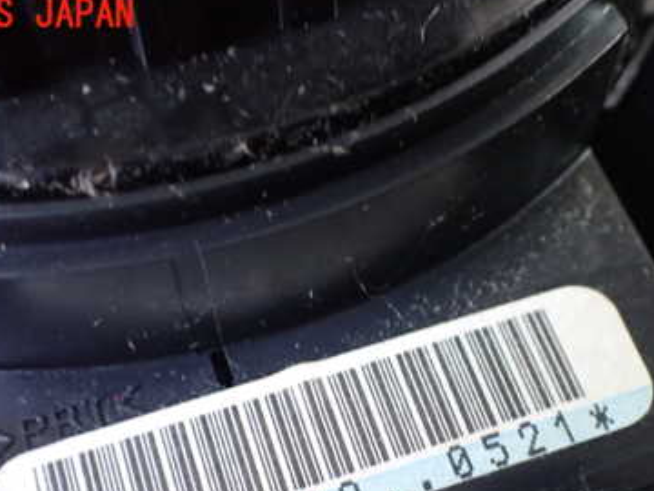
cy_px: 402
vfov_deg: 28.4
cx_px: 349
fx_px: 945
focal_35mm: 50
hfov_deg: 38.2
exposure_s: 1/30
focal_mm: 5.4
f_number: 2.3
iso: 800
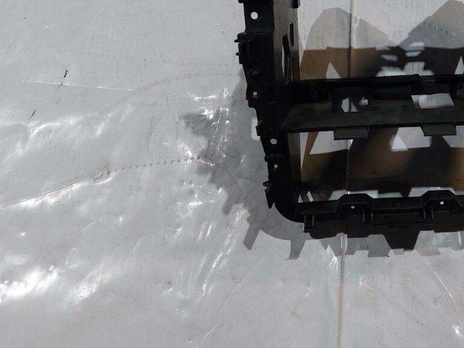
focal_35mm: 45
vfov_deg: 31.3
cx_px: 410
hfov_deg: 39.3
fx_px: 603
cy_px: 68
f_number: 1.8
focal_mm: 5.23
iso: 200
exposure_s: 1/100
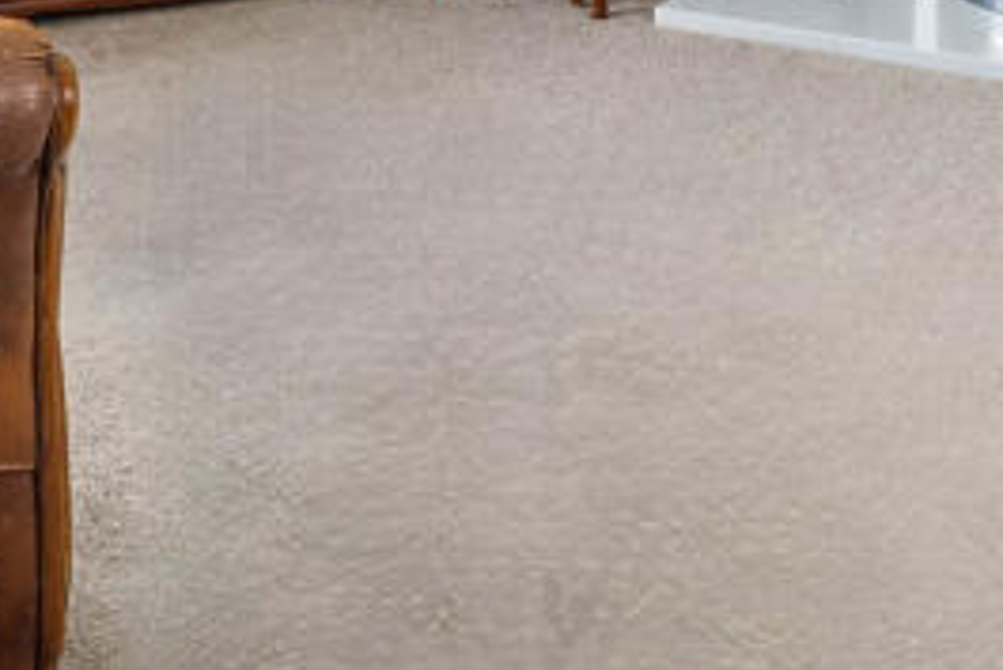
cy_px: -123
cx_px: 942
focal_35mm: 58
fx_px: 1617
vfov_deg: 21.8
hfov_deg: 32.4
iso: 160
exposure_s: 4.5
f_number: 8
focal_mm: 10
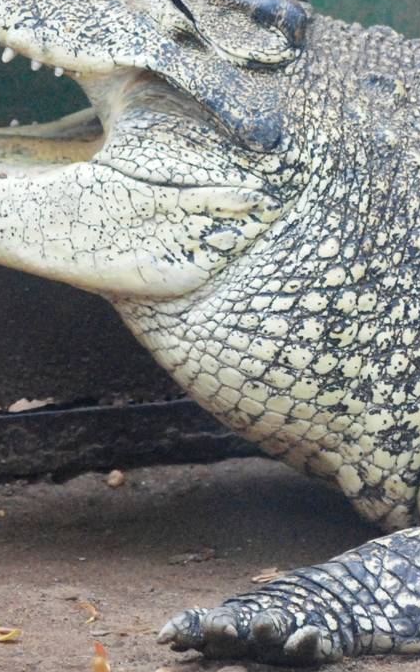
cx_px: 279
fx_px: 11355
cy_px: 216
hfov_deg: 2.1
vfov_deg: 3.4
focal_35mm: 620
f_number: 5
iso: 1600
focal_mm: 170
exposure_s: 1/160
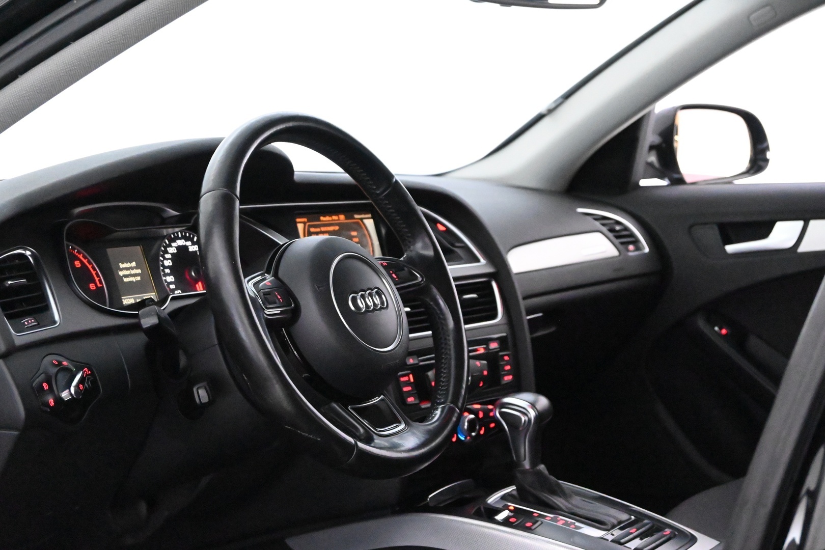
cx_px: 412
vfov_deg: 21.1
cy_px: 275
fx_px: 1478
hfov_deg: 31.2
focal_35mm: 64
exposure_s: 1/60
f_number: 6
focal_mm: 43
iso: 18000
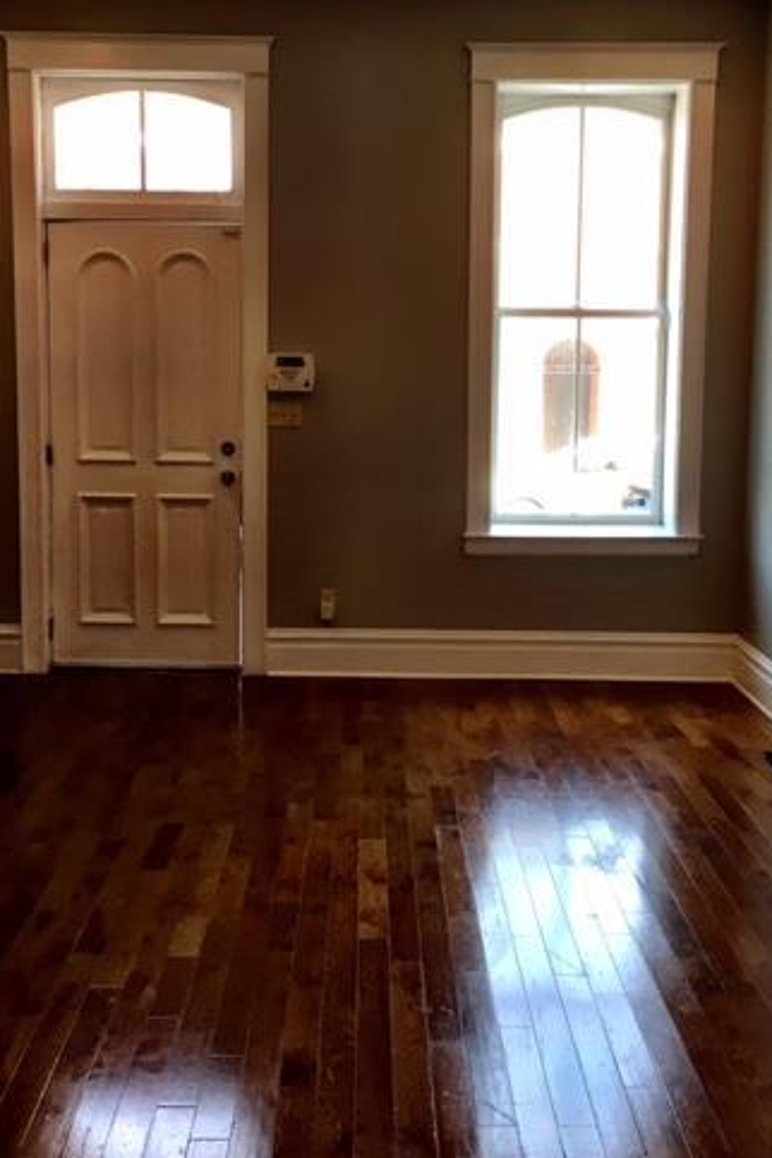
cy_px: 472
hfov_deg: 33.4
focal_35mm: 40
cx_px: 360
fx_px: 1287
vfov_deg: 48.2
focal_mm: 4.15
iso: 25
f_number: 2.2
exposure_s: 1/40
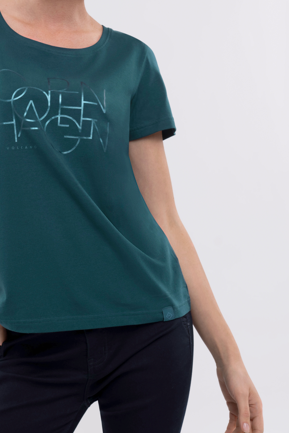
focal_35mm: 85
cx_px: 69
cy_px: 163
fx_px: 1023
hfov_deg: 16.0
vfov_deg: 23.9
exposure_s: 1/125
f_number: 7.1
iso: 160
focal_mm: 50
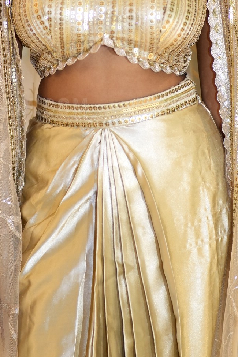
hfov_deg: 7.5
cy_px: 52
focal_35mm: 183
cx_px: 125
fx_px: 1815
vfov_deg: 11.2
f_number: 1.8
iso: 800
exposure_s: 1/160
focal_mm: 85
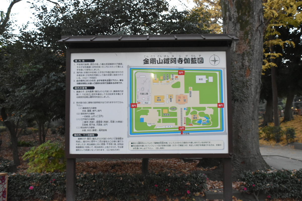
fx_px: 277
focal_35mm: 33
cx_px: 151
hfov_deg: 57.2
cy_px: 100
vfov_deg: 40.0
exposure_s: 1/60
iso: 2800
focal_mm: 22
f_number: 3.5
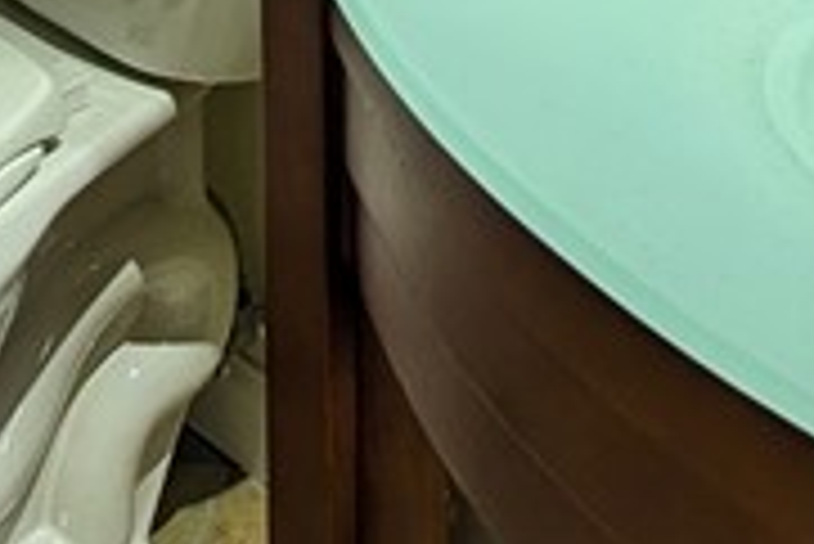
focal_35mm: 141
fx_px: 3191
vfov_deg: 8.4
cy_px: -1021
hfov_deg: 14.5
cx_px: 576
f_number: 1.85
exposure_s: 1/60
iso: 64
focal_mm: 6.81
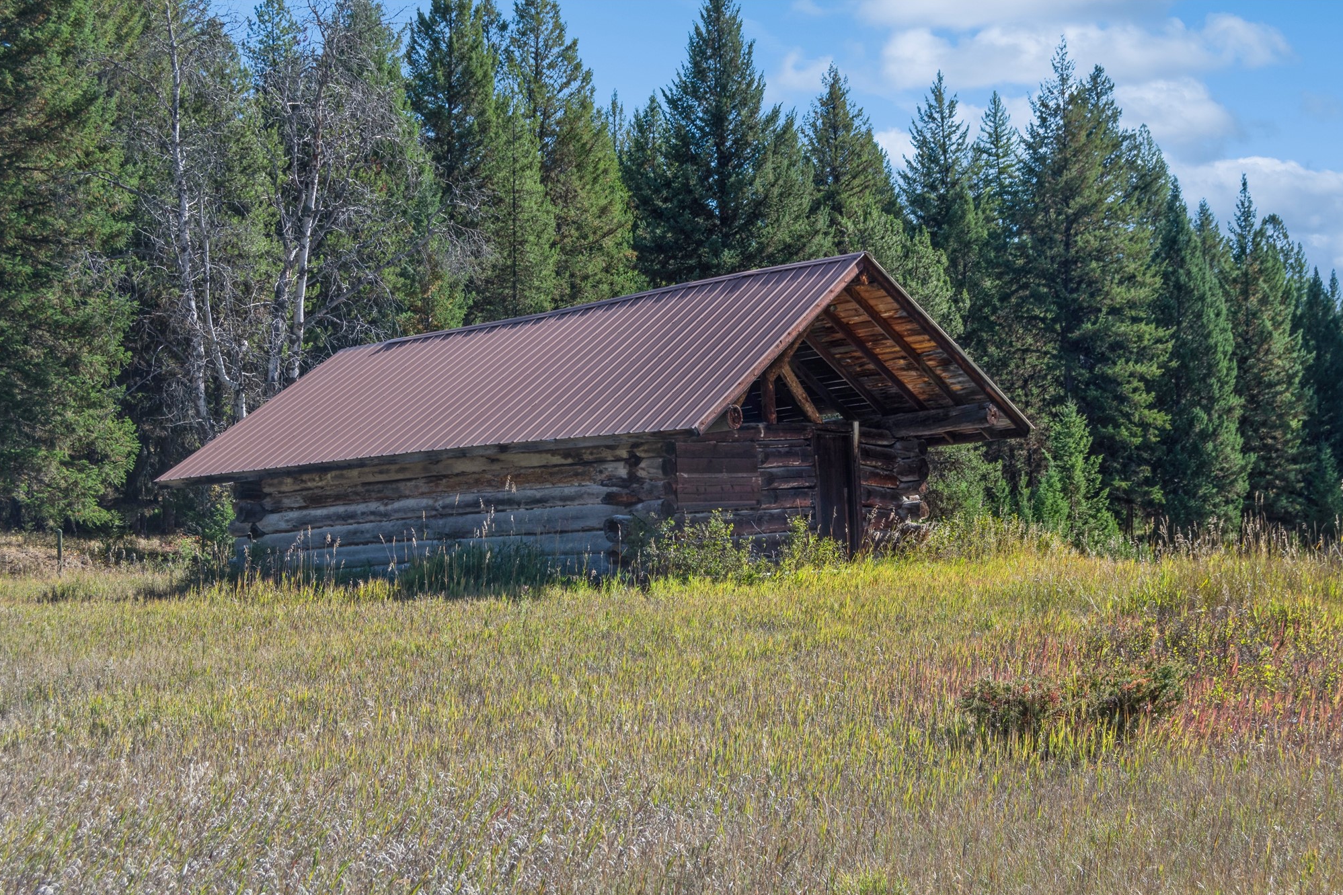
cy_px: 485
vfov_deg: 21.9
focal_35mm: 62
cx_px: 691
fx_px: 2313
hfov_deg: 32.4
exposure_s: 1/250
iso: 100
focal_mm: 38
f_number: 6.3
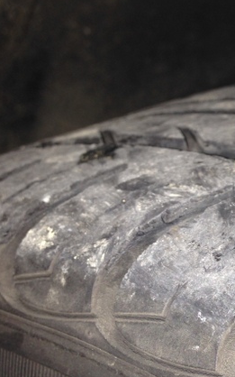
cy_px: 252
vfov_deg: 30.4
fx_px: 687
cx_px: 238
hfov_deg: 18.9
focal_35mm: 67
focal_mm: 4.12
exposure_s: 1/28
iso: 50
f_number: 2.4
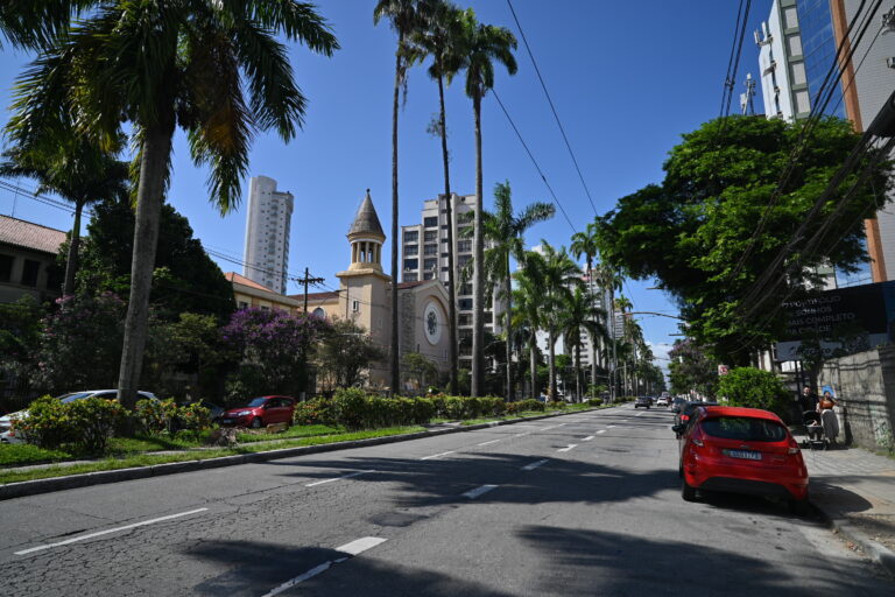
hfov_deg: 84.0
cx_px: 448
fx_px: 497
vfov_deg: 61.9
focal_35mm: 20
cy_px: 298
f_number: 5.6
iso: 125
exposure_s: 1/1000
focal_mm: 20
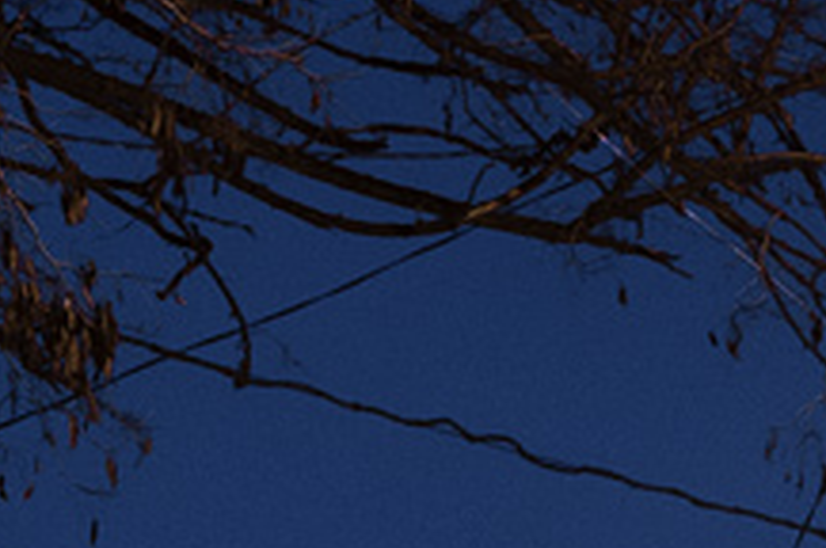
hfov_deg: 7.0
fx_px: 6575
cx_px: 1625
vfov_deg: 4.7
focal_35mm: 287
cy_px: 1294
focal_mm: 32
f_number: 10
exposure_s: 15
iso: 100
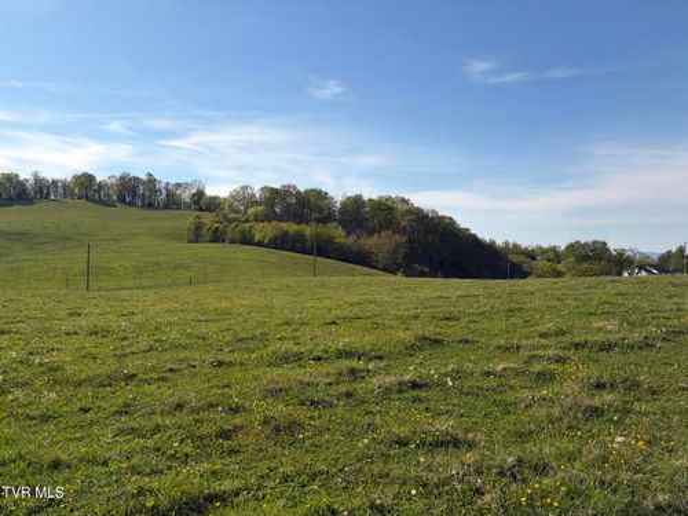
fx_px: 517
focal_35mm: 26
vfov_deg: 53.1
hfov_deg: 67.3
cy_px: 258
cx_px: 344
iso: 64
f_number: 1.6
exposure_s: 1/7813
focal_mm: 5.96
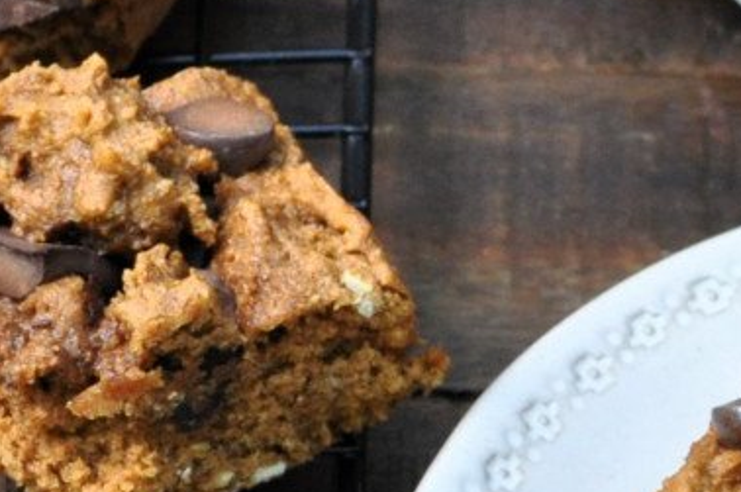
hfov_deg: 7.9
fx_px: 5345
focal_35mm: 260
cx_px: 625
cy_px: 566
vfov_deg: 5.3
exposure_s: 1/60
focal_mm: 32
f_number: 5.6
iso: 800
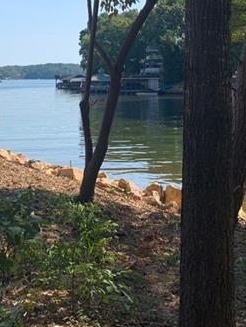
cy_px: 79
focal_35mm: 61
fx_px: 577
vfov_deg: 31.1
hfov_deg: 24.1
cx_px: 126
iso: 25
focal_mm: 4.25
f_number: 1.8
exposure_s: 1/1812
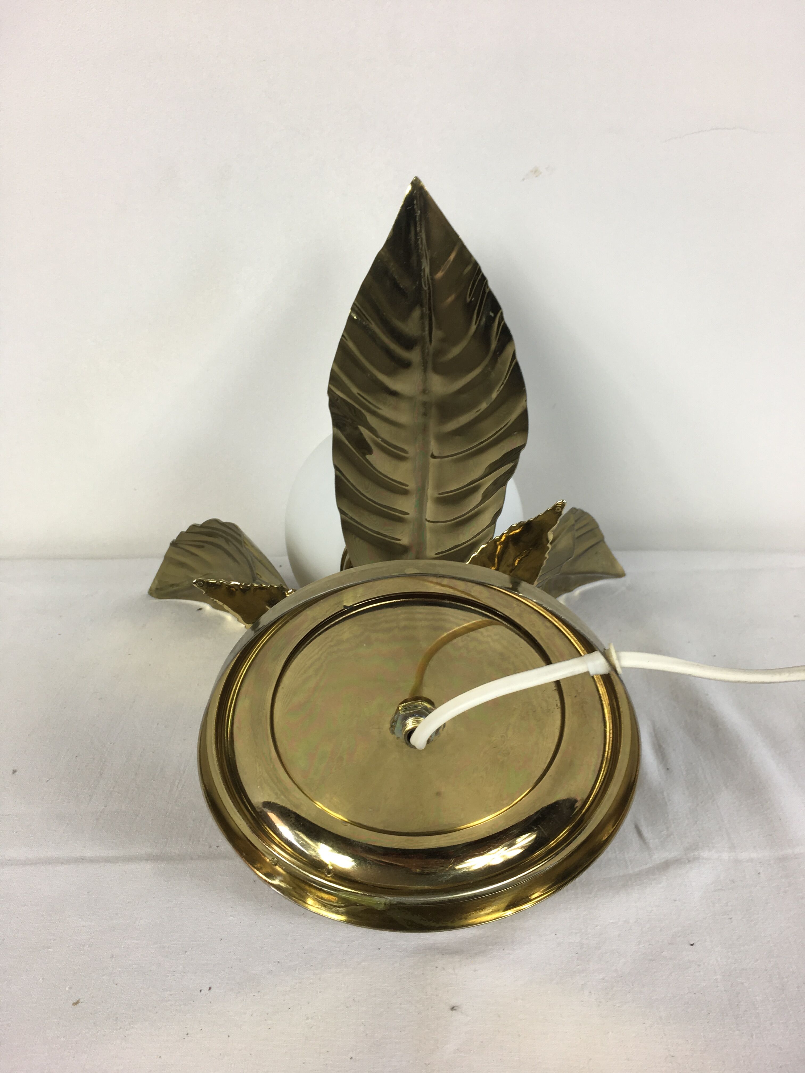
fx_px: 899
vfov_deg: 61.7
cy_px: 536
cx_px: 402
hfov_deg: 48.2
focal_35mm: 29
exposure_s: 1/50
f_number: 2.2
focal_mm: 4.15
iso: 25
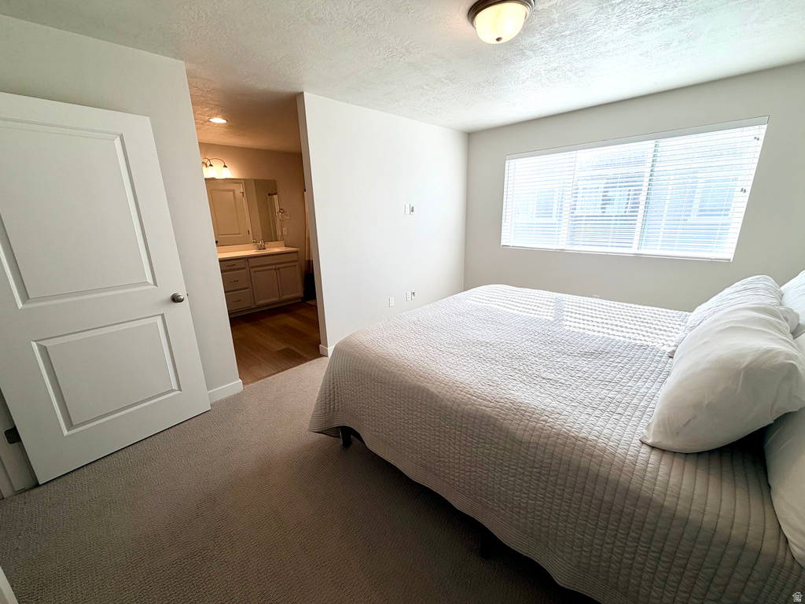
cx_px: 402
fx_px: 326
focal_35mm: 14
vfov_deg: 85.7
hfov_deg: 102.1
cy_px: 302
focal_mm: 2.22
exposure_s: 1/120
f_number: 2.2
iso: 20
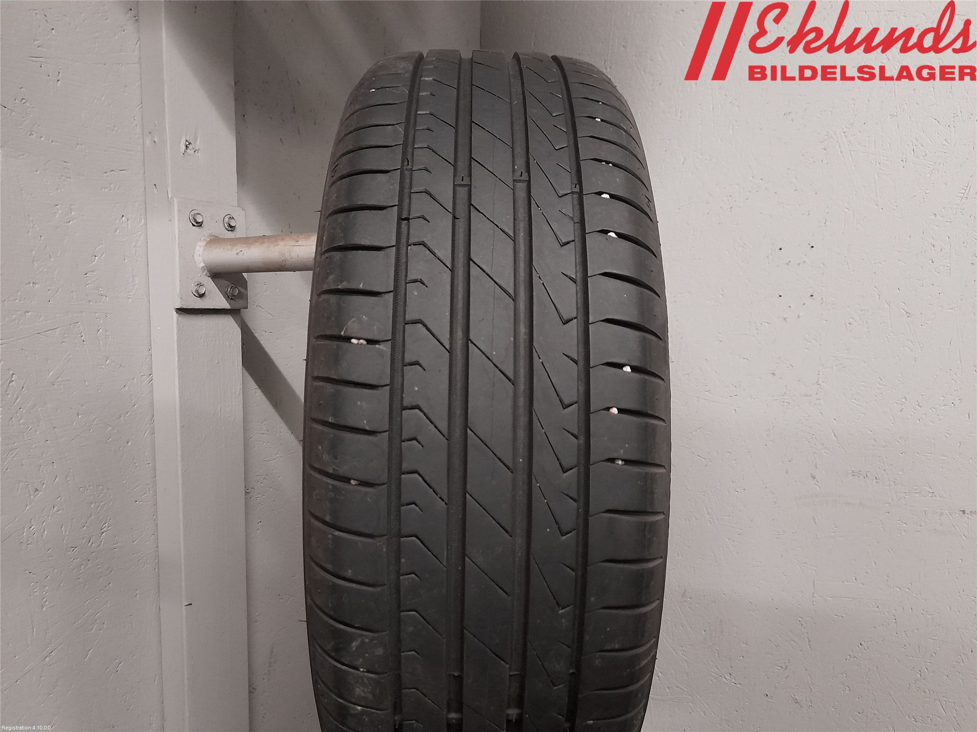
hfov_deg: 69.4
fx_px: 706
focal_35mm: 25
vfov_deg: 54.9
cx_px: 488
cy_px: 366
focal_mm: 4.6
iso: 640
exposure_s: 1/25
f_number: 2
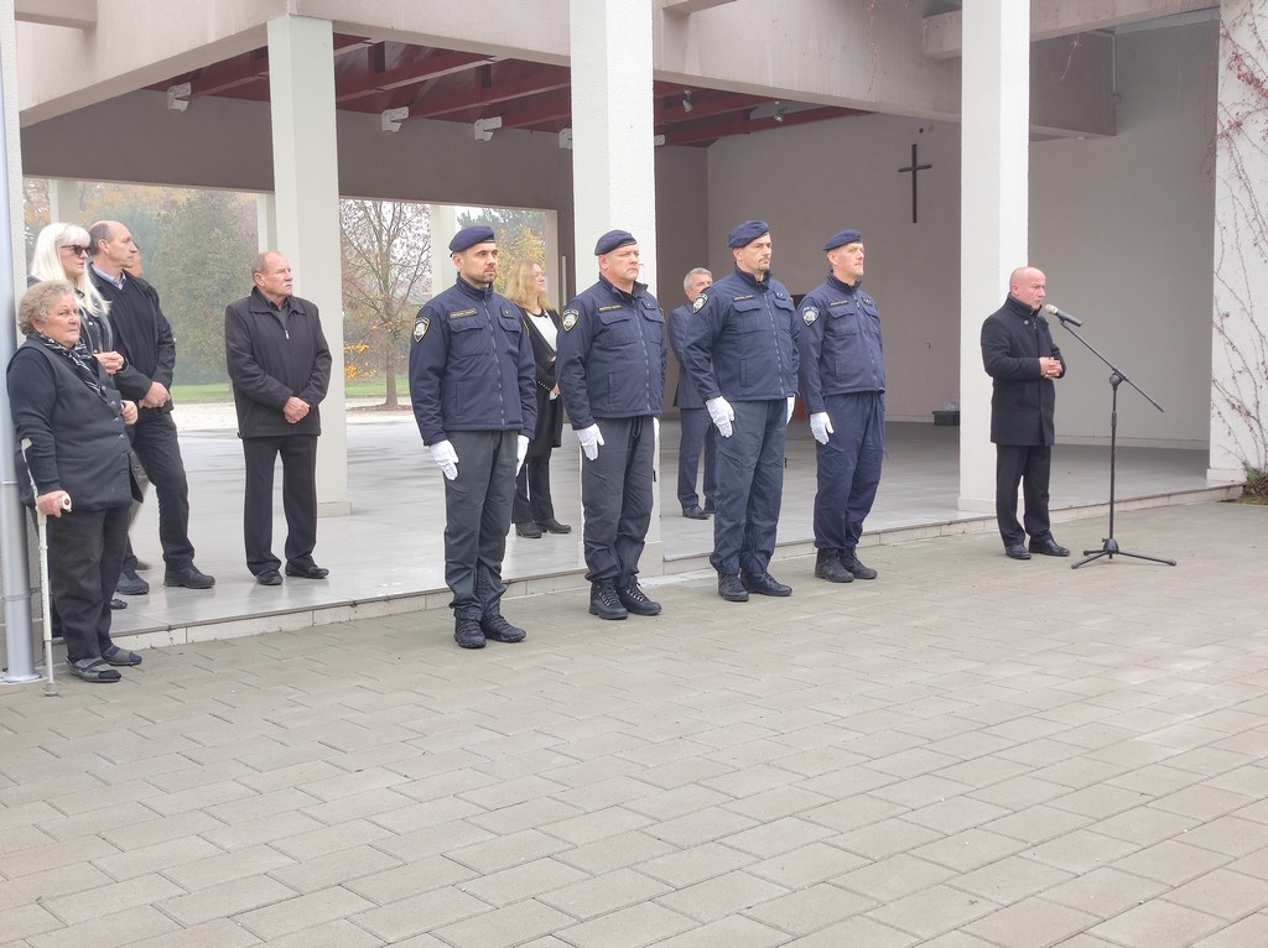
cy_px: 474
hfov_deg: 69.4
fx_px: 915
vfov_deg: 54.8
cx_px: 634
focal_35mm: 25
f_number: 1.79
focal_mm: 4.7
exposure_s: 1/100
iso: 95
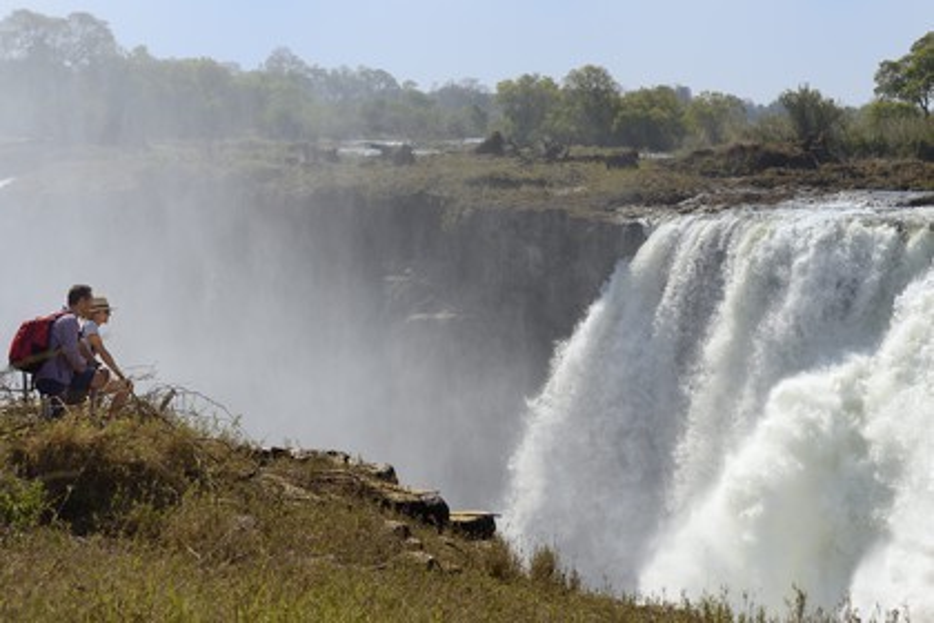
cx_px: 467
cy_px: 312
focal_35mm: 105
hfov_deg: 19.5
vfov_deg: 13.0
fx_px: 2724
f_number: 13
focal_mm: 105
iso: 200
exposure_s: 1/320
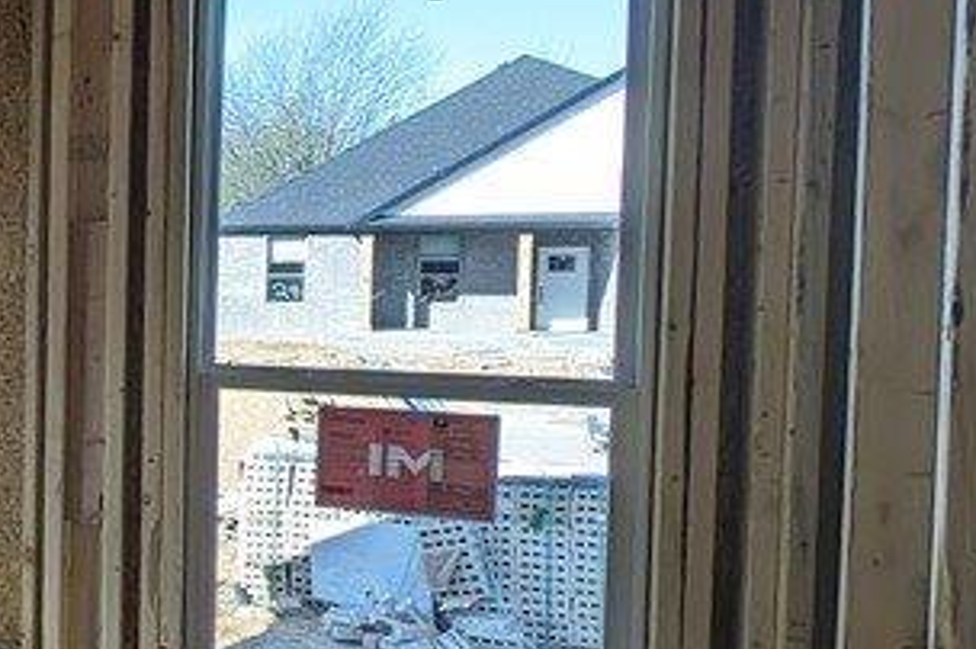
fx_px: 1137
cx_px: -480
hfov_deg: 29.1
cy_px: 318
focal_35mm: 42
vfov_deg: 31.8
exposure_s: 1/334
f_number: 1.95
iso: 39
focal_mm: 2.23
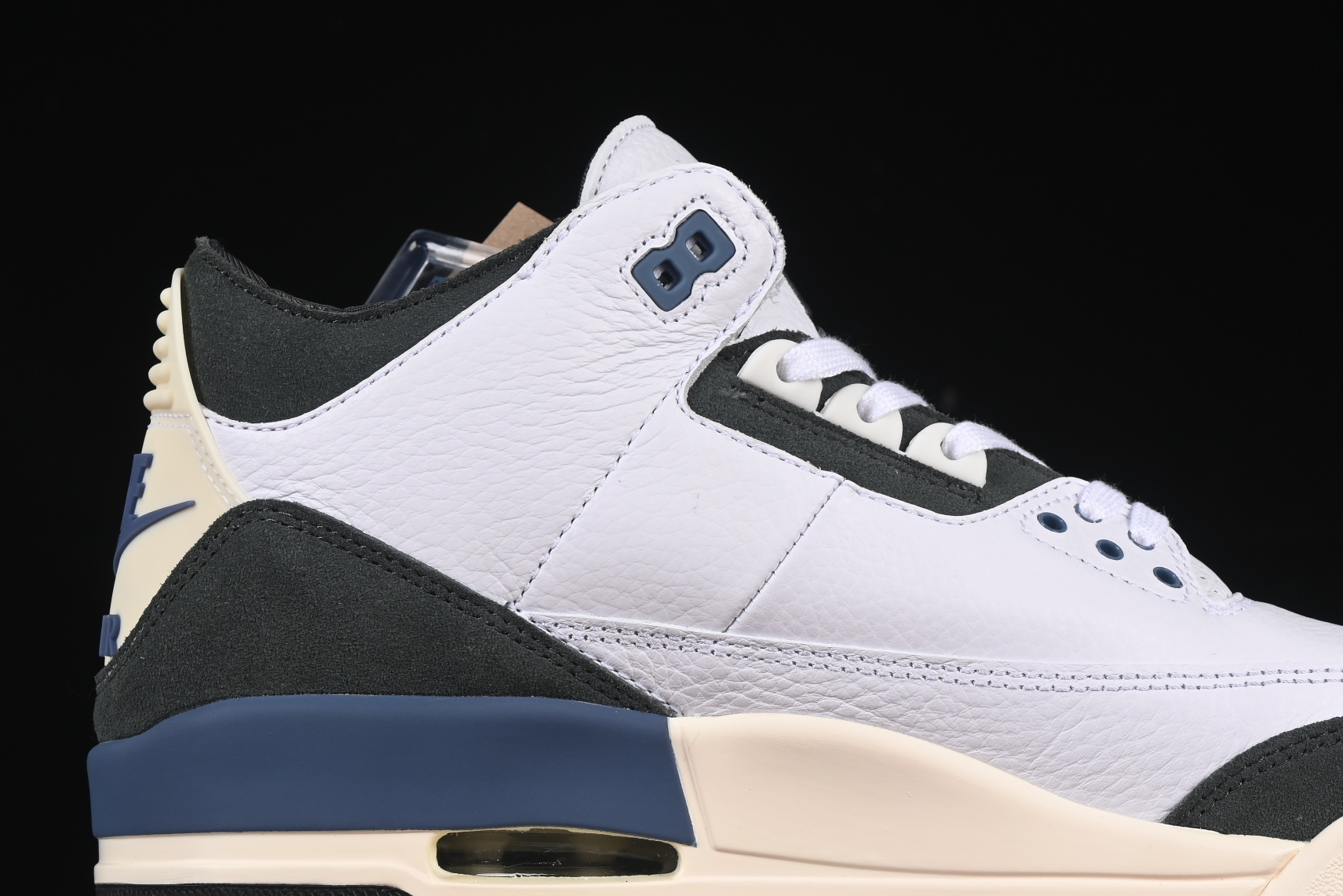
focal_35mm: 122
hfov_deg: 16.8
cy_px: 494
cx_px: 877
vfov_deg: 11.2
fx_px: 4551
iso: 160
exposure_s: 1/60
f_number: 8
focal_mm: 50
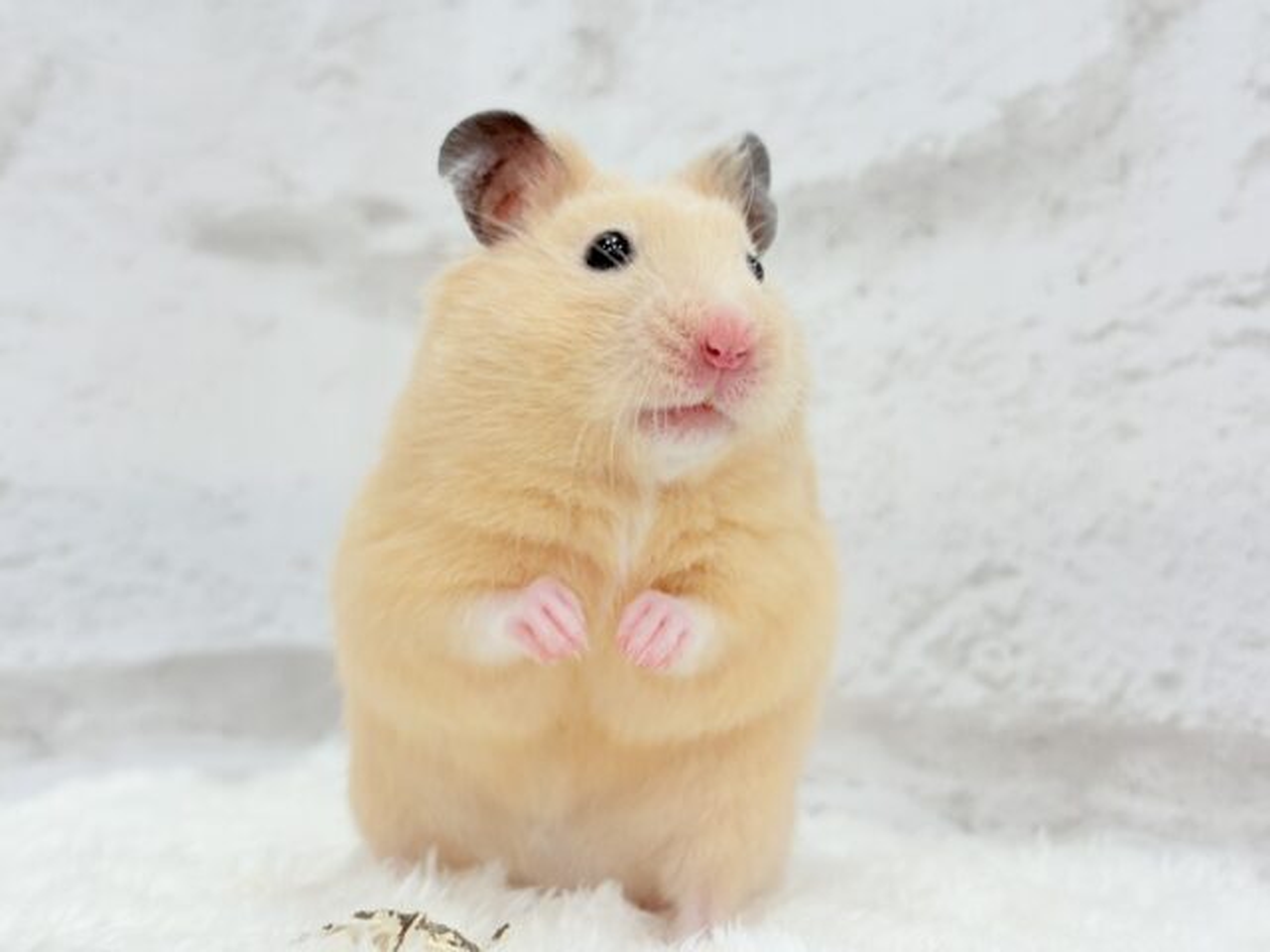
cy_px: 476
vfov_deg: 28.0
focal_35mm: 52
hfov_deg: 36.8
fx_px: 1908
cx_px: 635
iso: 80
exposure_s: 1/100
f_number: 1.6
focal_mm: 5.96
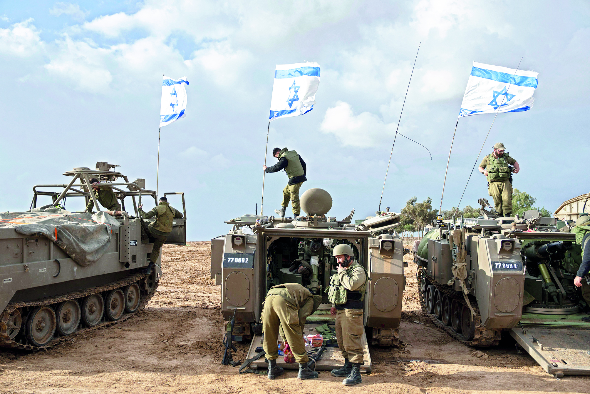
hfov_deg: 55.8
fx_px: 557
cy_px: 197
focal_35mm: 34
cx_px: 295
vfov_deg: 38.9
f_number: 2.8
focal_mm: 34
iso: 200
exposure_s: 1/4000
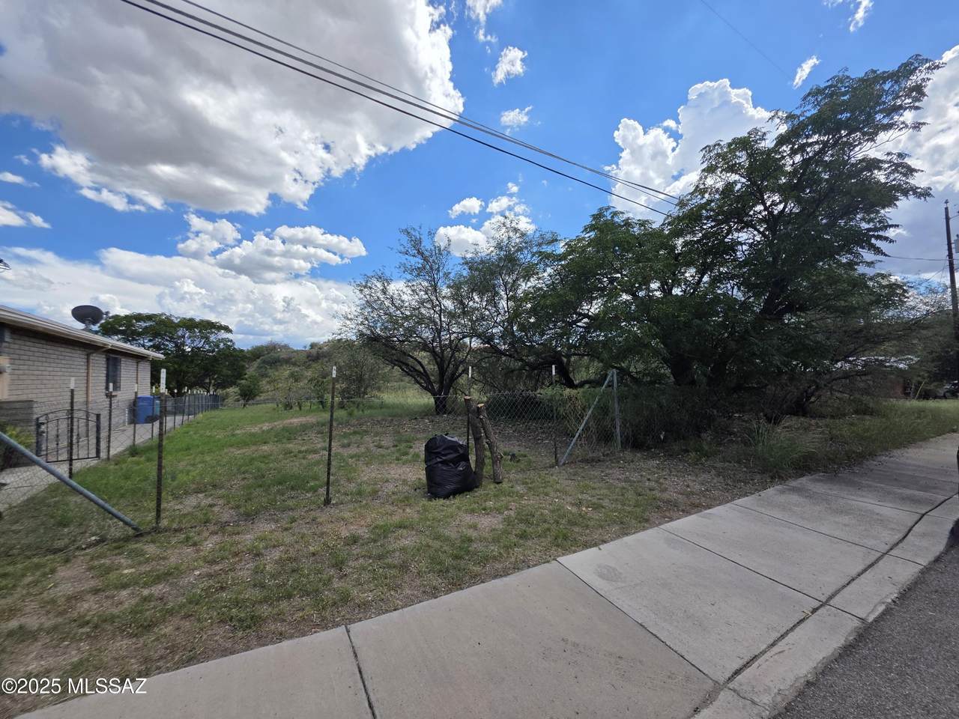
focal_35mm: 13
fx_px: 360
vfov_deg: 89.9
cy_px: 360
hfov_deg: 106.2
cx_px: 480
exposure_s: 1/2497
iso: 40
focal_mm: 2.2
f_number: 1.9
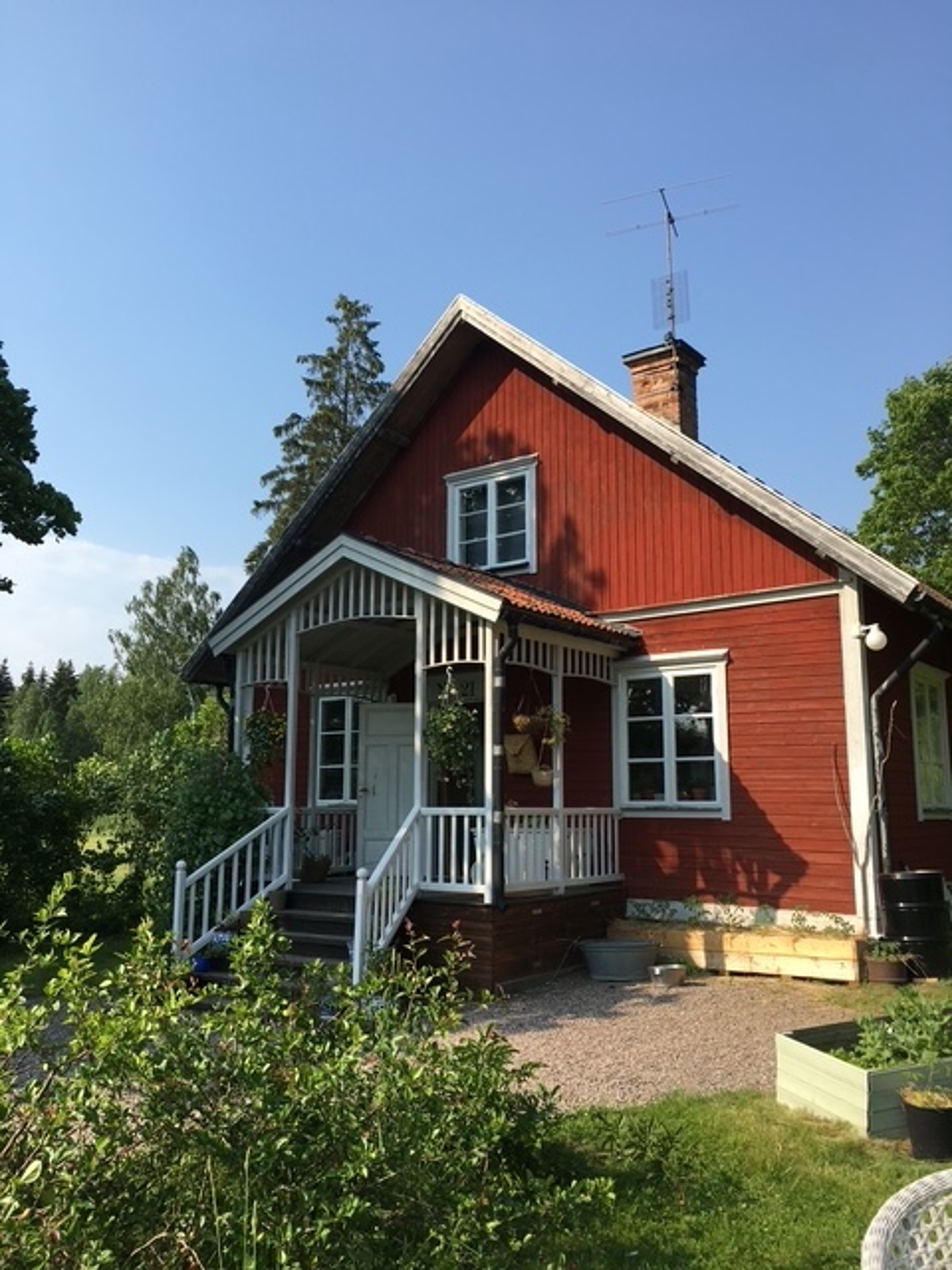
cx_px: 476
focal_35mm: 29
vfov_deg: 61.7
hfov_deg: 48.2
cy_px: 635
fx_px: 1063
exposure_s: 1/1012
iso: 25
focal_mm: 4.15
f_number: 2.2
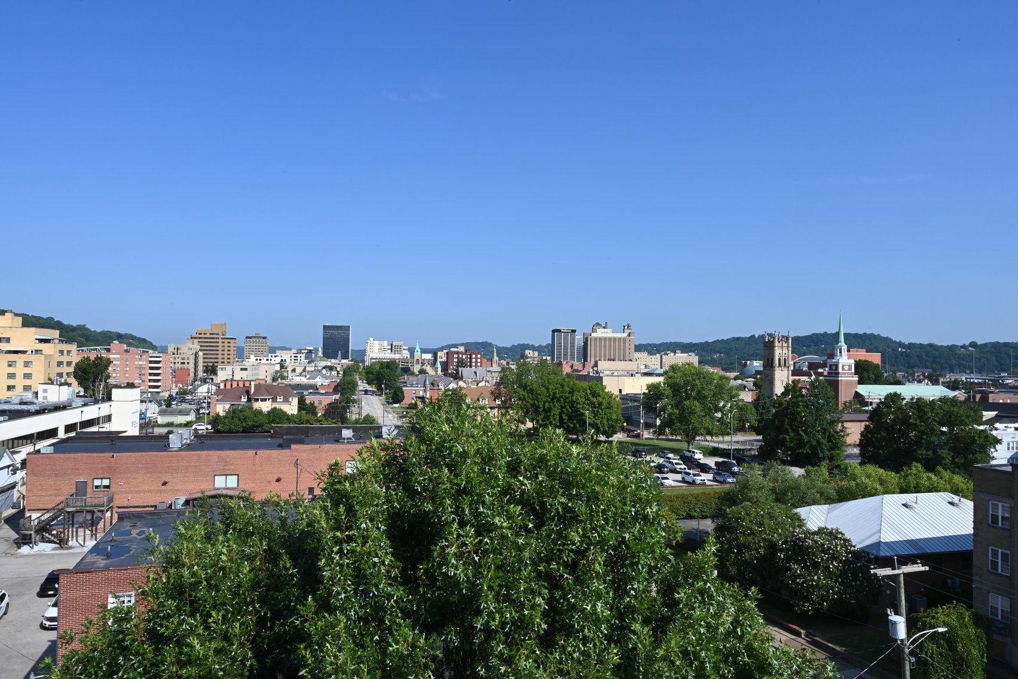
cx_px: 509
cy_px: 340
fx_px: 679
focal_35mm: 24
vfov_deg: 53.1
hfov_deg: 73.7
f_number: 22
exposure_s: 1/20
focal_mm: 24
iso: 64
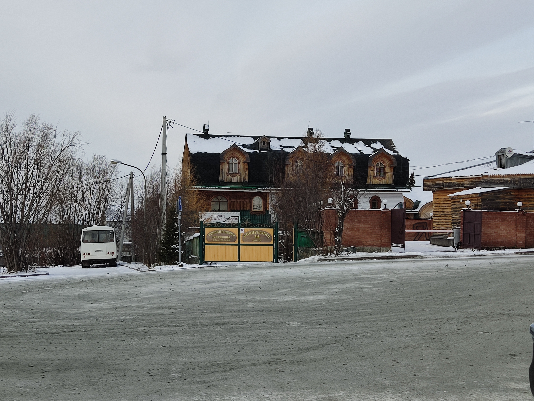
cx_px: 267
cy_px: 200
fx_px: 818
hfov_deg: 36.2
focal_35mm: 53
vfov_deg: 27.5
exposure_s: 1/395
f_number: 1.79
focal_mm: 4.71
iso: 50
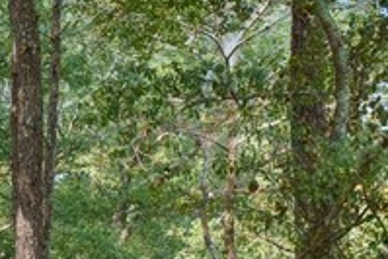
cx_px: -573
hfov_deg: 13.8
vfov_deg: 13.2
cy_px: 389
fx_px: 1057
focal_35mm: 98
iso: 1250
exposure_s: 1/1600
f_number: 5.6
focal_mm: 18
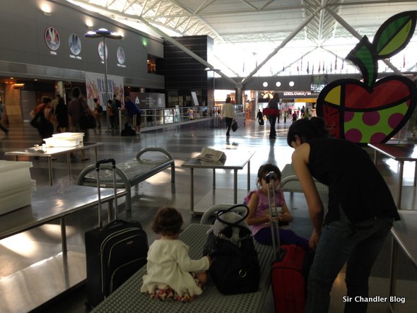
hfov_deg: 55.3
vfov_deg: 43.0
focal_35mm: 33
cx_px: 208
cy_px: 156
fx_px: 398
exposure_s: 1/24
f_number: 2.4
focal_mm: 4.13
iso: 50
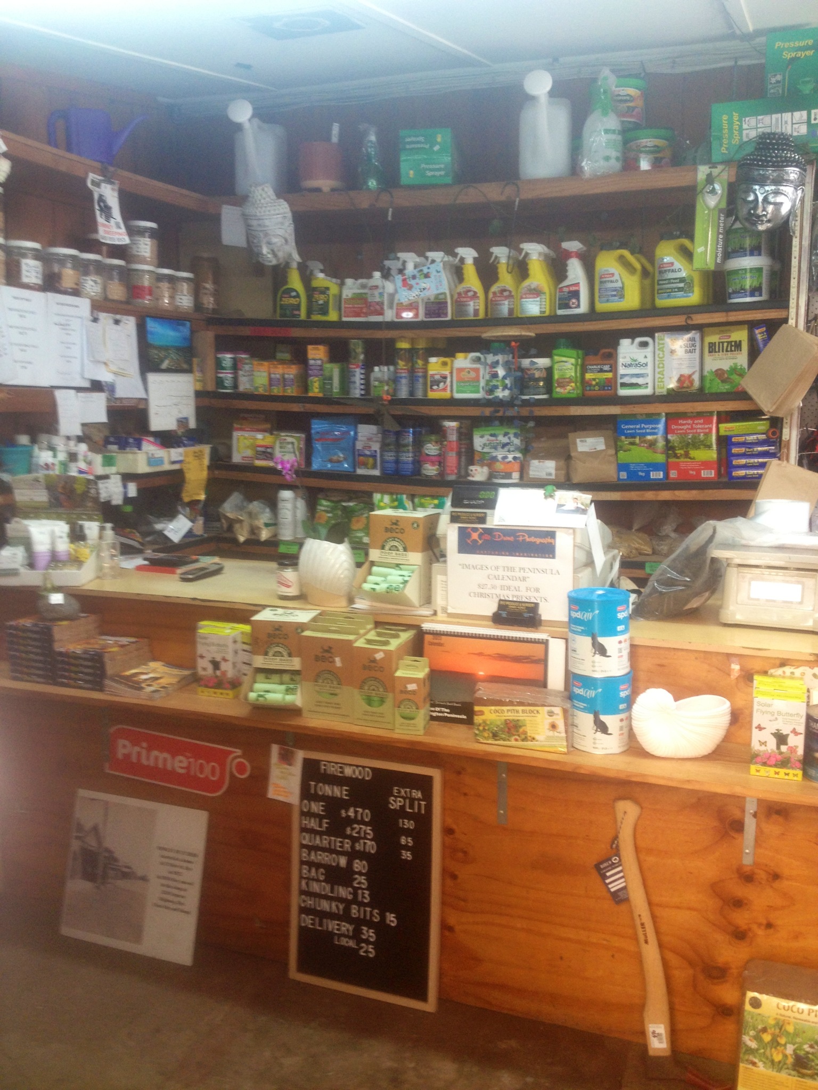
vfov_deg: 52.6
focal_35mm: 35
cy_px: 545
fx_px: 1103
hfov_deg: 40.7
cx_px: 409
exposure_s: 1/20
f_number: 2.4
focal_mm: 4.28
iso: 64
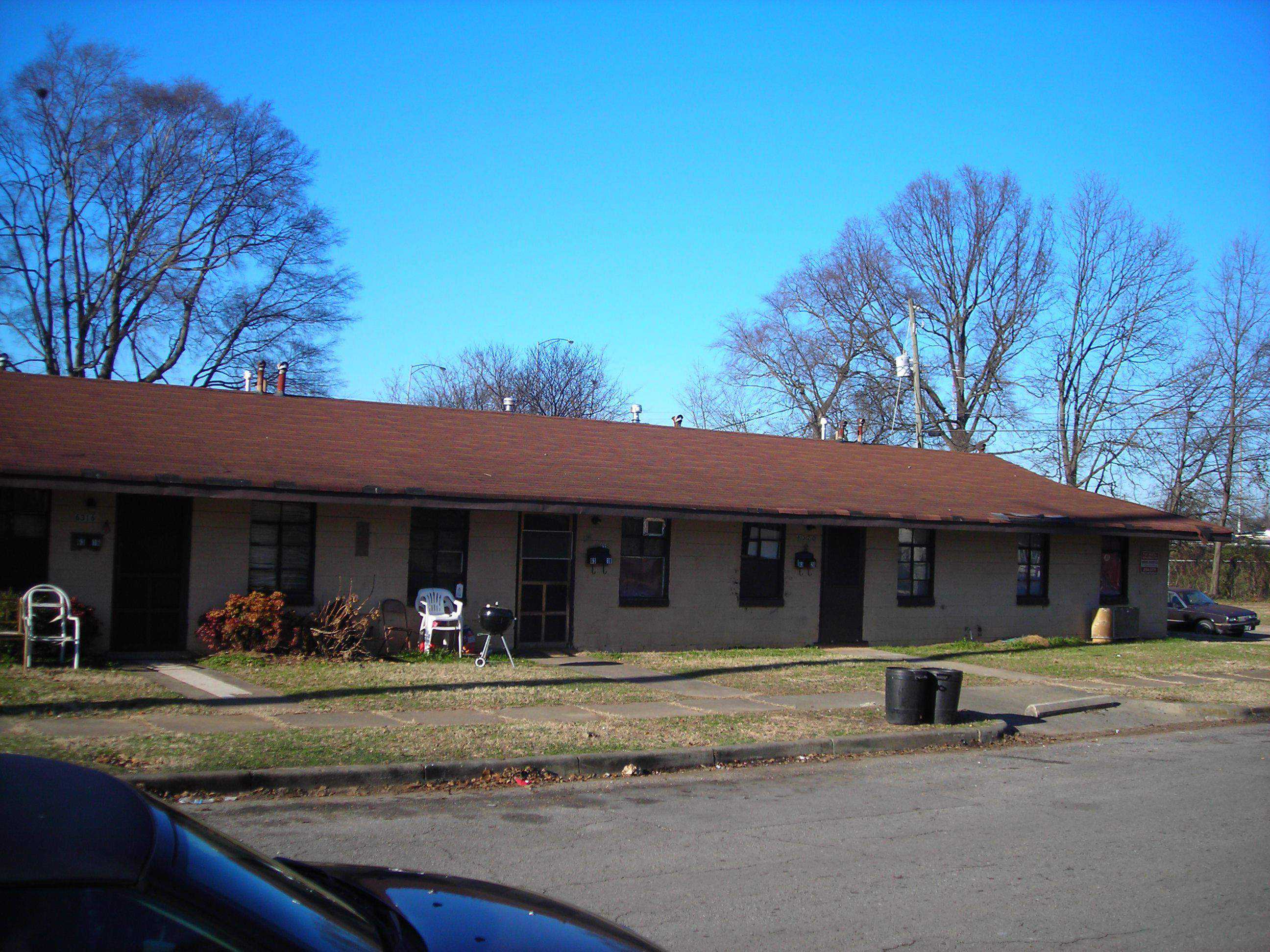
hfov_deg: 49.0
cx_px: 635
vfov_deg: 37.7
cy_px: 476
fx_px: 1394
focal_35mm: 38
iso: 50
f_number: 6.4
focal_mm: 6.3
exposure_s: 1/131
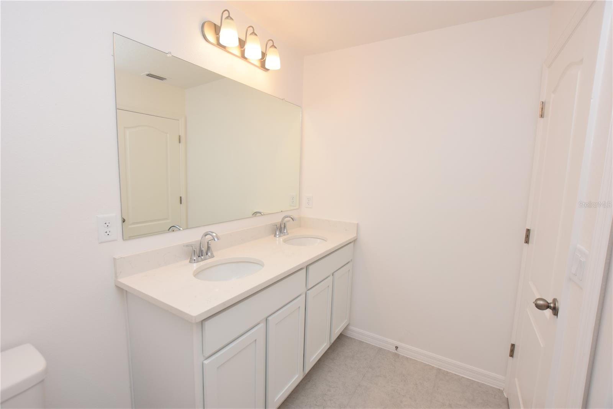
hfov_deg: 100.4
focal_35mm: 15
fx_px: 255
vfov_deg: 77.3
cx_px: 306
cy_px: 204
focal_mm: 10
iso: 200
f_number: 5
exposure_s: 1/100
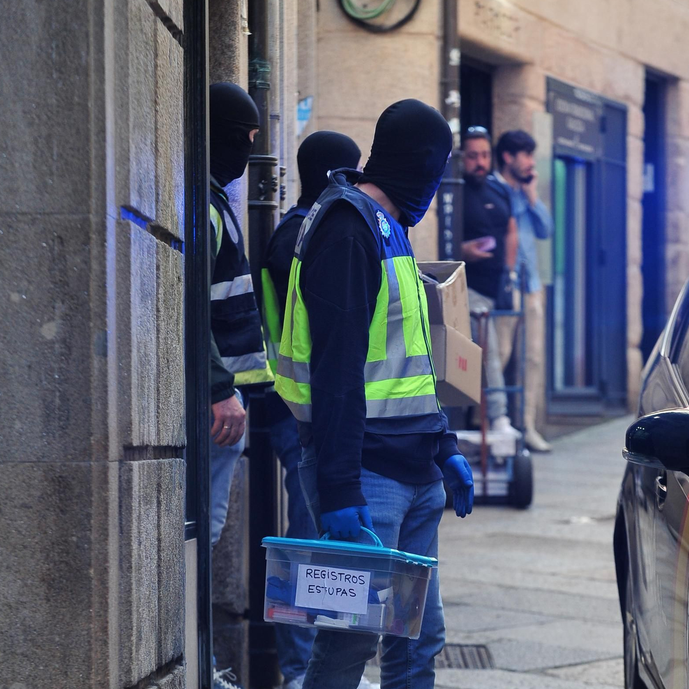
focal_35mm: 164
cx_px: 364
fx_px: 3693
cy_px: 455
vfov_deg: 10.6
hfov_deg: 10.7
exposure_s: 1/640
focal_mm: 116
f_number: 4.5
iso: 1250
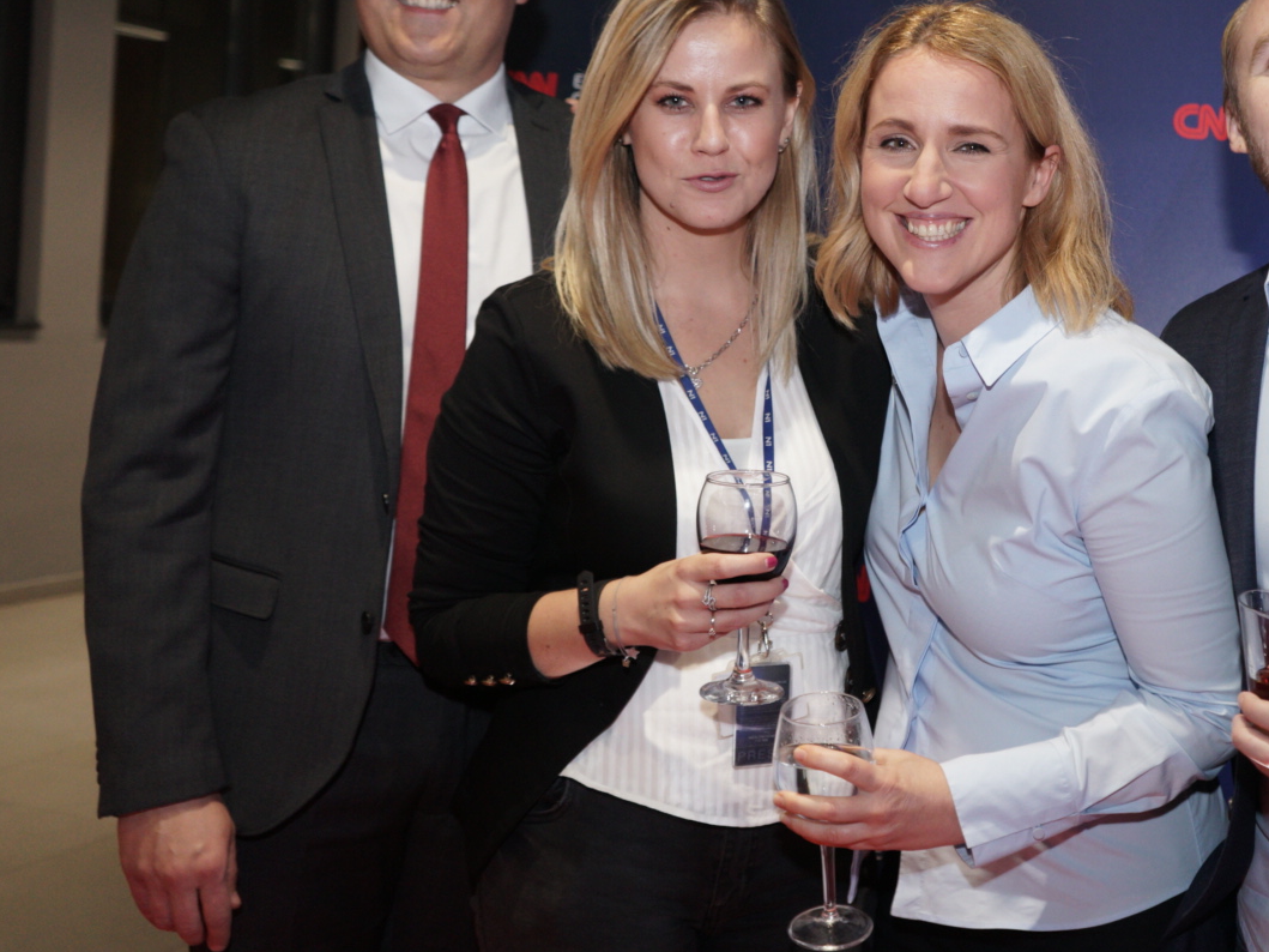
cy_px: 317
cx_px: 899
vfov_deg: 30.6
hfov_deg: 39.7
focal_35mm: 47
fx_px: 1723
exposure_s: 1/160
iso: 1600
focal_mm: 32
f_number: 4
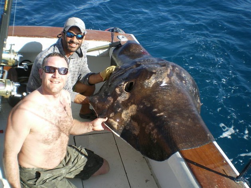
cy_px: 94
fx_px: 261
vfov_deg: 39.6
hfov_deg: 51.4
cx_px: 126
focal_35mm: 36
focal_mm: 6.3
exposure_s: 1/200
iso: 50
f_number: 4.6
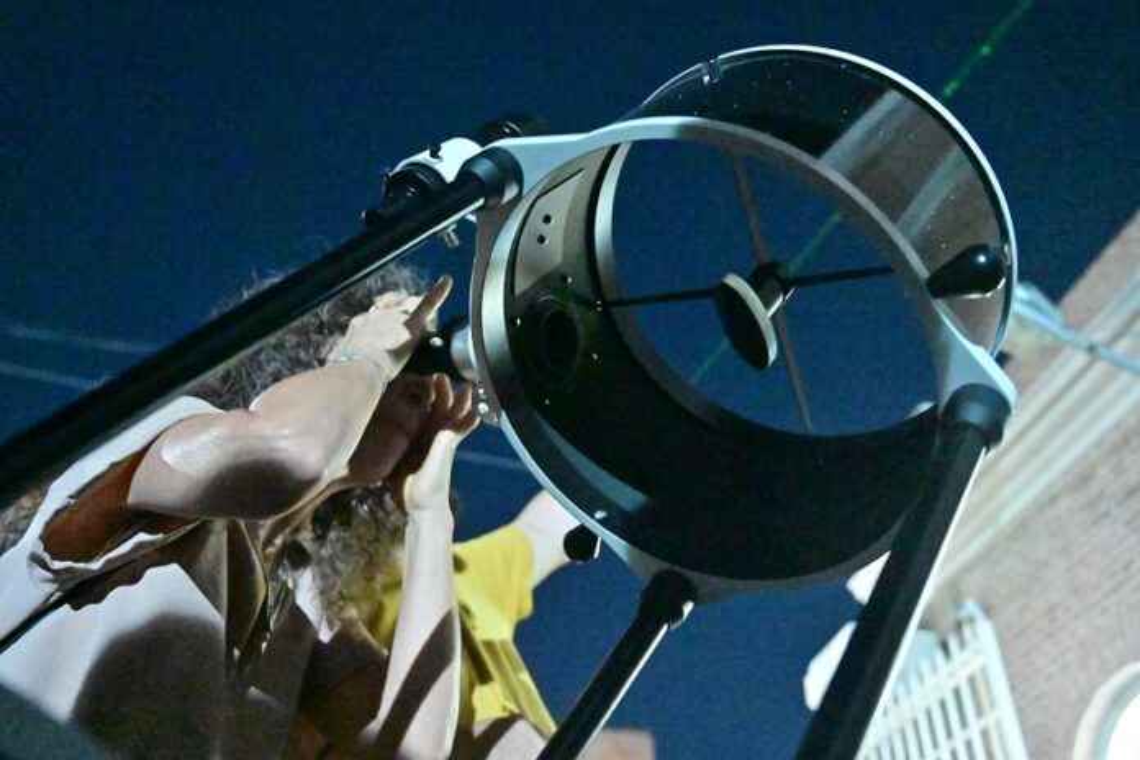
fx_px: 1092
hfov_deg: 55.1
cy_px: 380
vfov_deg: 38.4
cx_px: 570
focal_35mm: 34
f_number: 4
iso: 51200
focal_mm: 34.5
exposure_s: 1/25
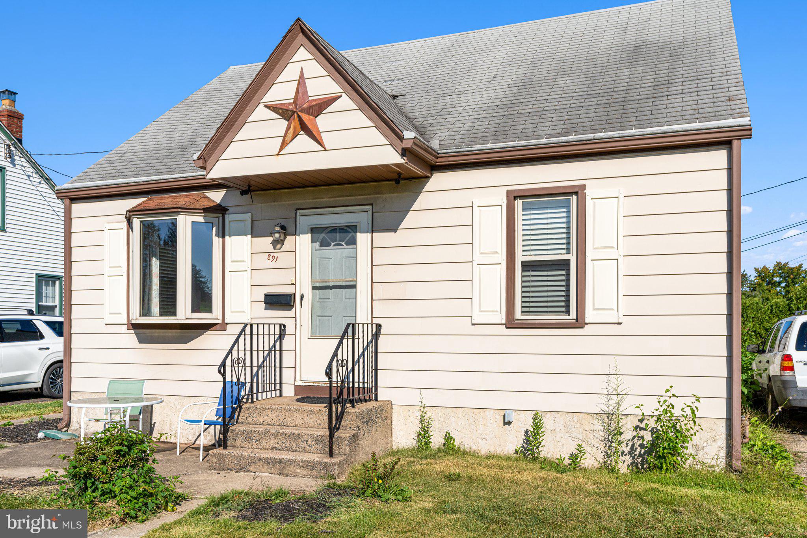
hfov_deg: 60.3
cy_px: 269
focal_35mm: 31
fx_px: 695
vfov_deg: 42.3
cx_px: 404
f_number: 7.1
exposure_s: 1/2000
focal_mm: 31
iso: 320
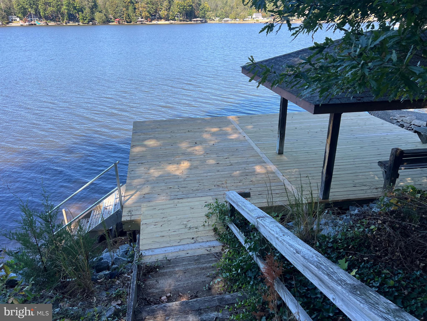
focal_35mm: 26
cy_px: 160
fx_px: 321
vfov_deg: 53.1
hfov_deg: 67.3
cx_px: 214
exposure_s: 1/932
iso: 50
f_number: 1.5
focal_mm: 5.7
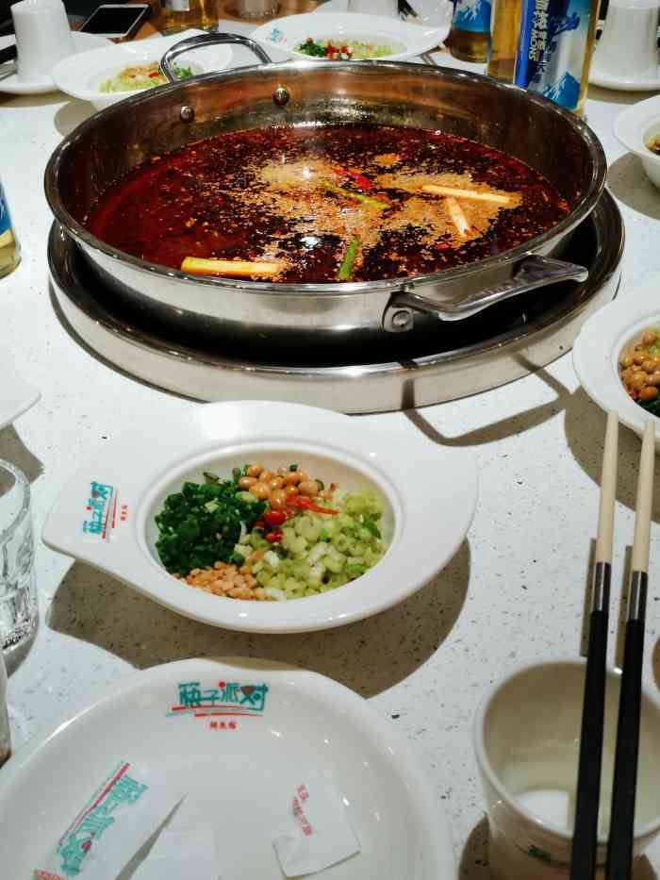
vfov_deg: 51.3
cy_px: 440
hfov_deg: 39.7
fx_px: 915
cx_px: 330
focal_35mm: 36
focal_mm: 4.75
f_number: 1.8
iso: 80
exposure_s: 1/100
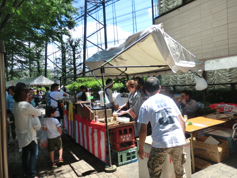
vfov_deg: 49.7
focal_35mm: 28
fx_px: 192
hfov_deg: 63.4
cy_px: 89
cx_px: 118
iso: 100
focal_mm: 5
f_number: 3
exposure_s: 1/400
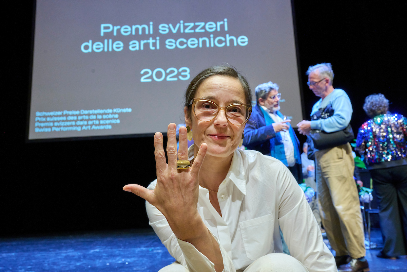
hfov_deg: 59.5
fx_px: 356
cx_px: 204
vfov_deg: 41.7
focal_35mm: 32
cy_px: 136
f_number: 8
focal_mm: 31.5
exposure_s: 1/80
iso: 3200
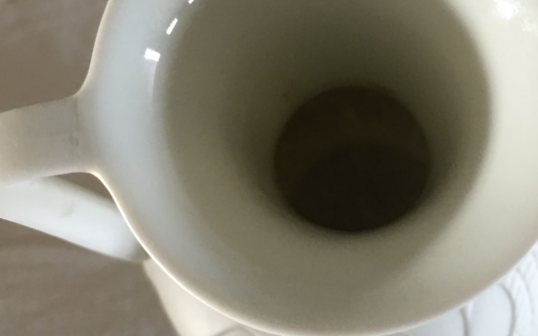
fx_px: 865
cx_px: 345
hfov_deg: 34.3
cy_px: 85
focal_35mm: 59
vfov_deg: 21.8
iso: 64
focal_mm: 4.15
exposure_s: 1/17
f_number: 2.2
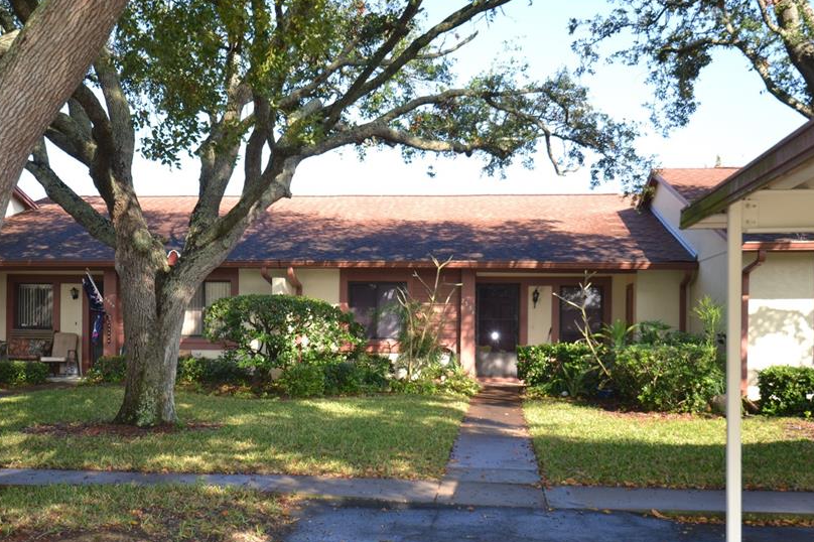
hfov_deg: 50.7
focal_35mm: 38
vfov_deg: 34.9
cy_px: 335
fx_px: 859
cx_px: 405
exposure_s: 1/125
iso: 100
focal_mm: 20
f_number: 4.5
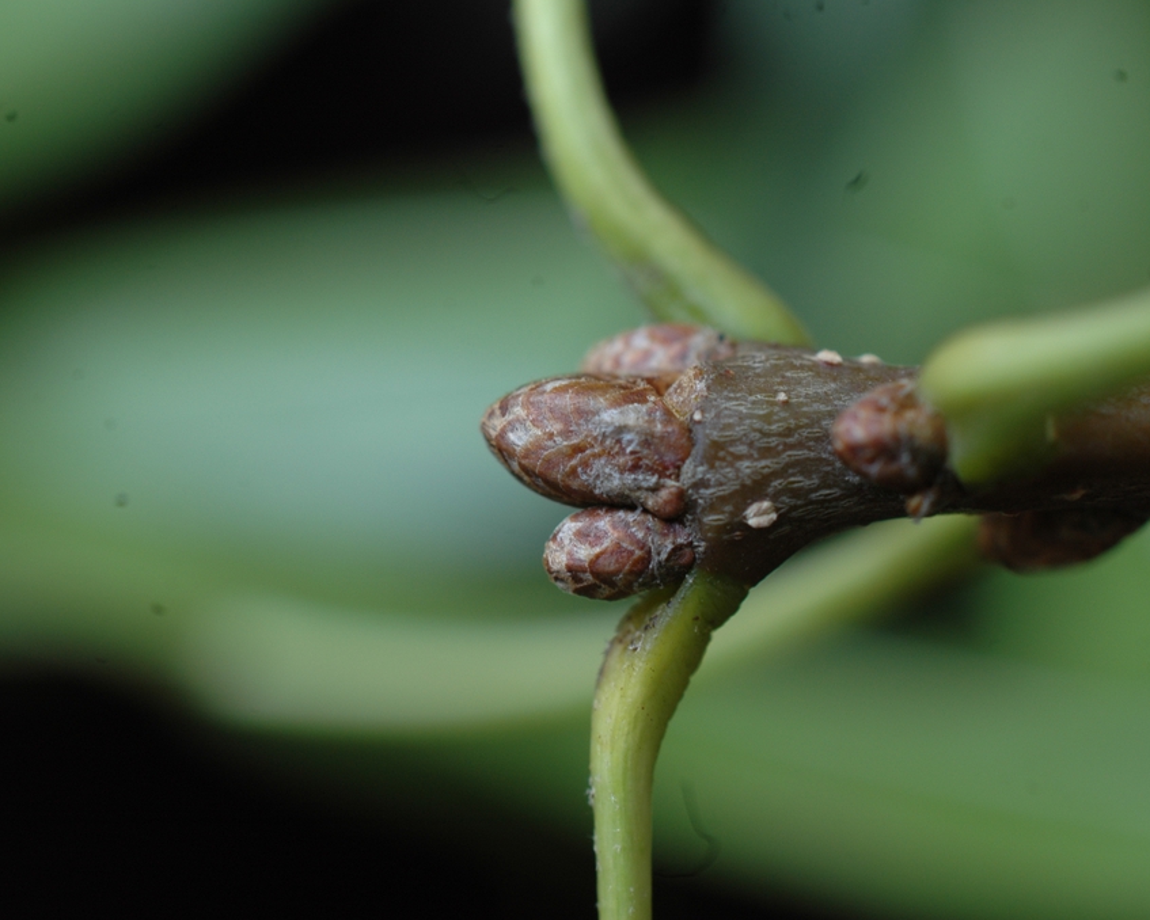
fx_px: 2315
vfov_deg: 22.5
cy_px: 460
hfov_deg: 27.9
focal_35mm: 68
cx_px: 589
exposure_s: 1/30
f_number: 9
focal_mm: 40
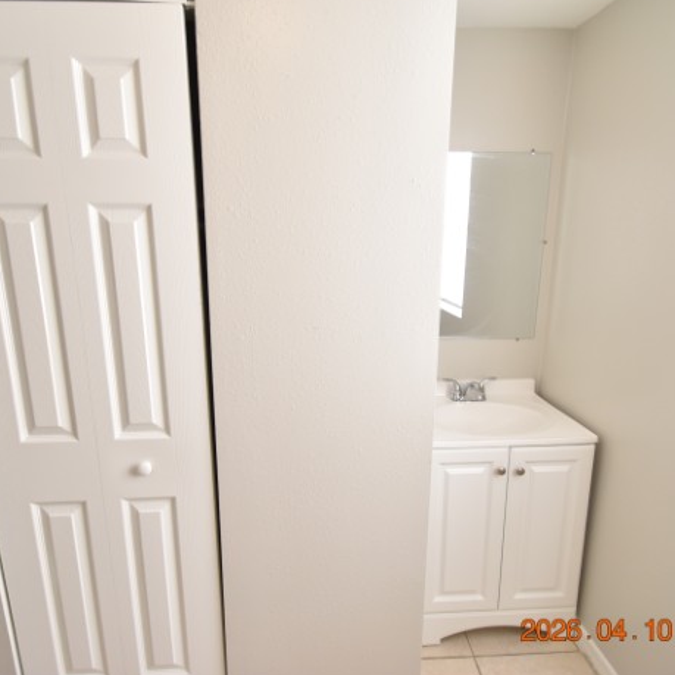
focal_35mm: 20
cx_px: 326
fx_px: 441
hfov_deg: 74.8
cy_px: 331
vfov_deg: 74.8
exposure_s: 1/250
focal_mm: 10
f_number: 3.5
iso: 800
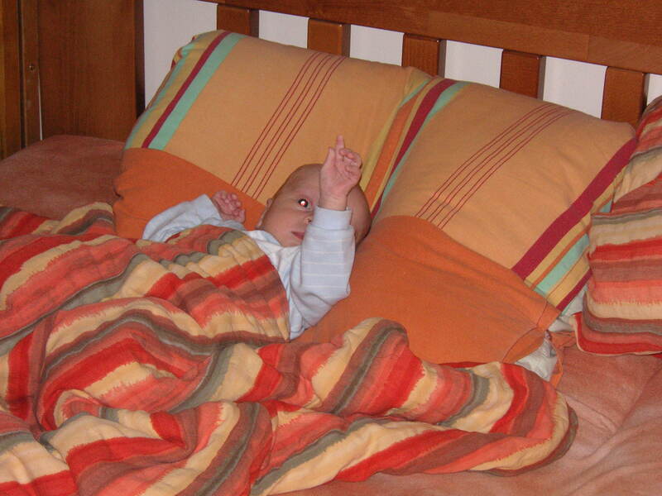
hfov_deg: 21.3
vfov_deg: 16.1
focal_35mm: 92
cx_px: 331
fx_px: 1759
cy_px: 248
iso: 160
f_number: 4.8
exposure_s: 1/90
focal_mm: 15.2
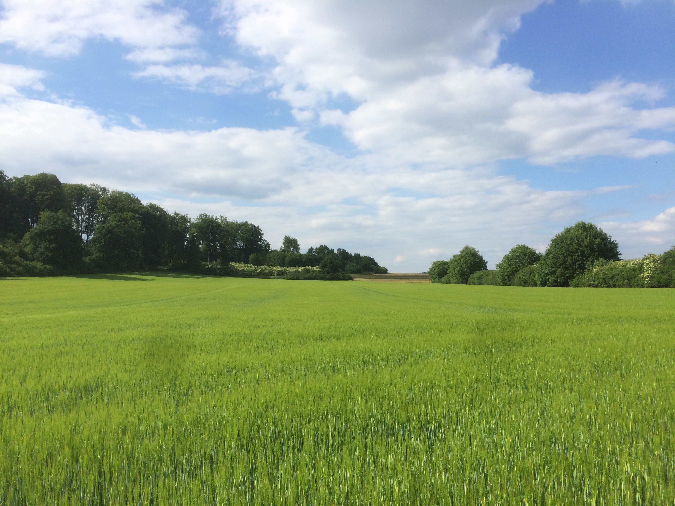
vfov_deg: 48.2
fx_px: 565
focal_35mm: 29
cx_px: 338
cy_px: 253
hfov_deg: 61.7
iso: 32
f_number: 2.2
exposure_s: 1/2564
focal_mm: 4.15
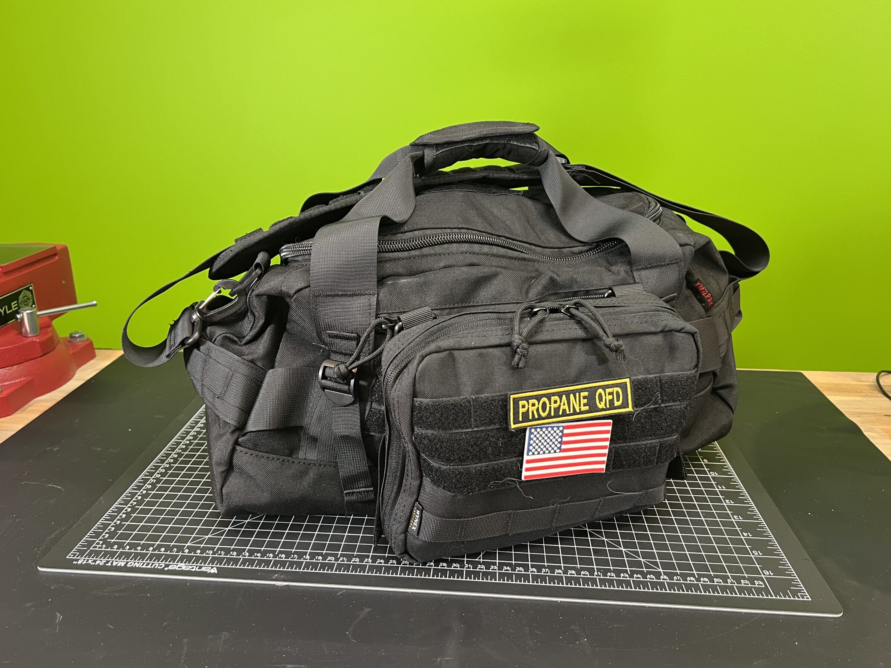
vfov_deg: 49.7
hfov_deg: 63.4
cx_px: 431
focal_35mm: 28
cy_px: 346
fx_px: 721
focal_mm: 5.7
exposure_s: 1/60
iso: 250
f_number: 1.5
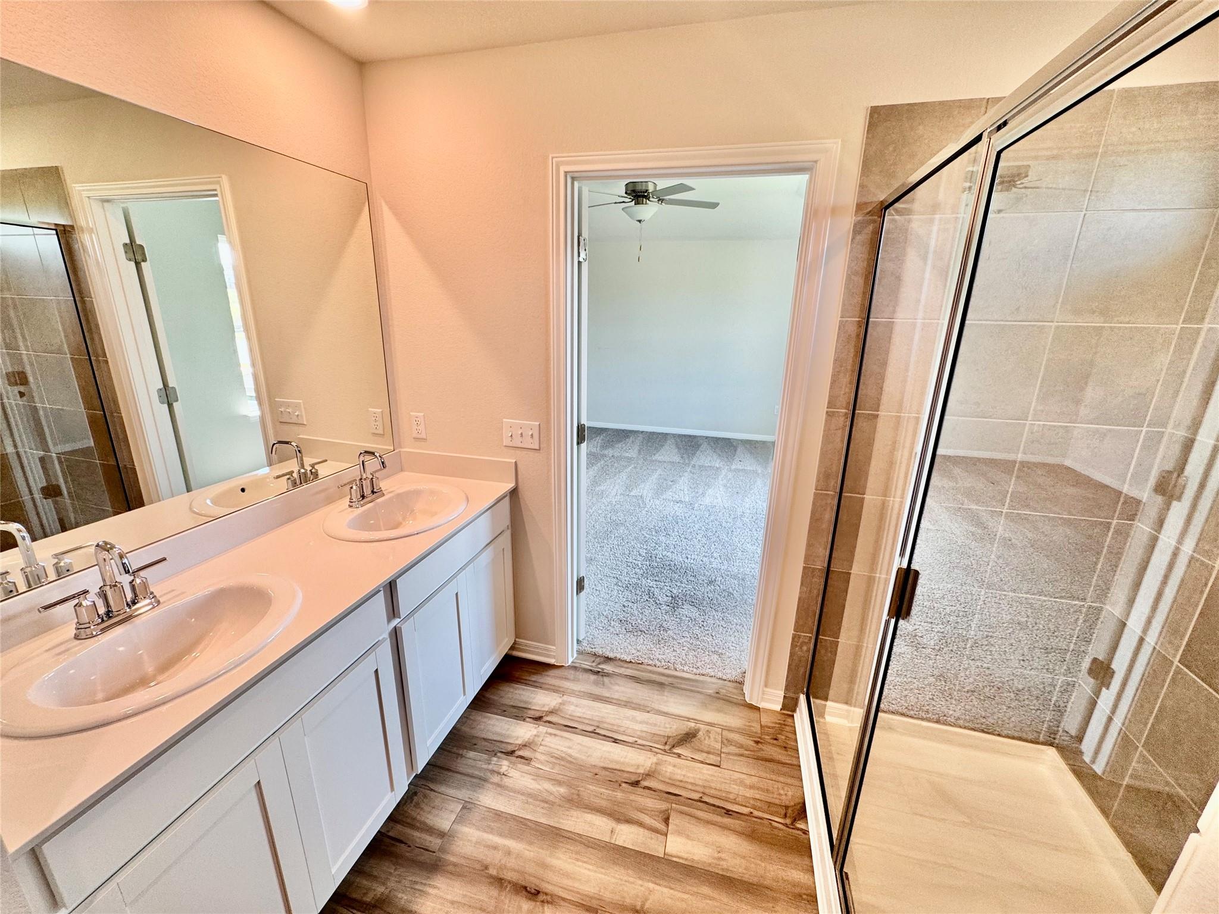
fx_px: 493
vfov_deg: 85.7
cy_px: 457
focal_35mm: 14
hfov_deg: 102.1
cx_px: 610
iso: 64
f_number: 2.2
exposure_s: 1/120
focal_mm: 2.22
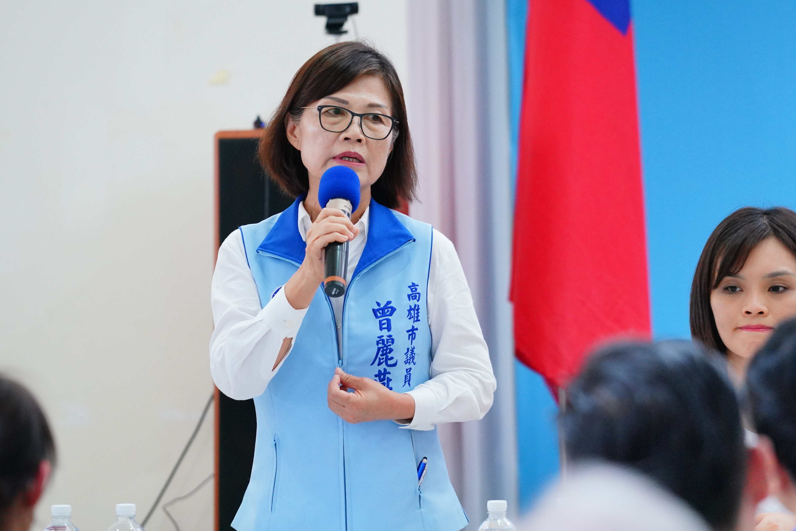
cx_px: 398
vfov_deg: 4.8
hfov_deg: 7.2
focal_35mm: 286
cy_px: 266
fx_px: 6323
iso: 3200
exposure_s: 1/250
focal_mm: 191
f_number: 4
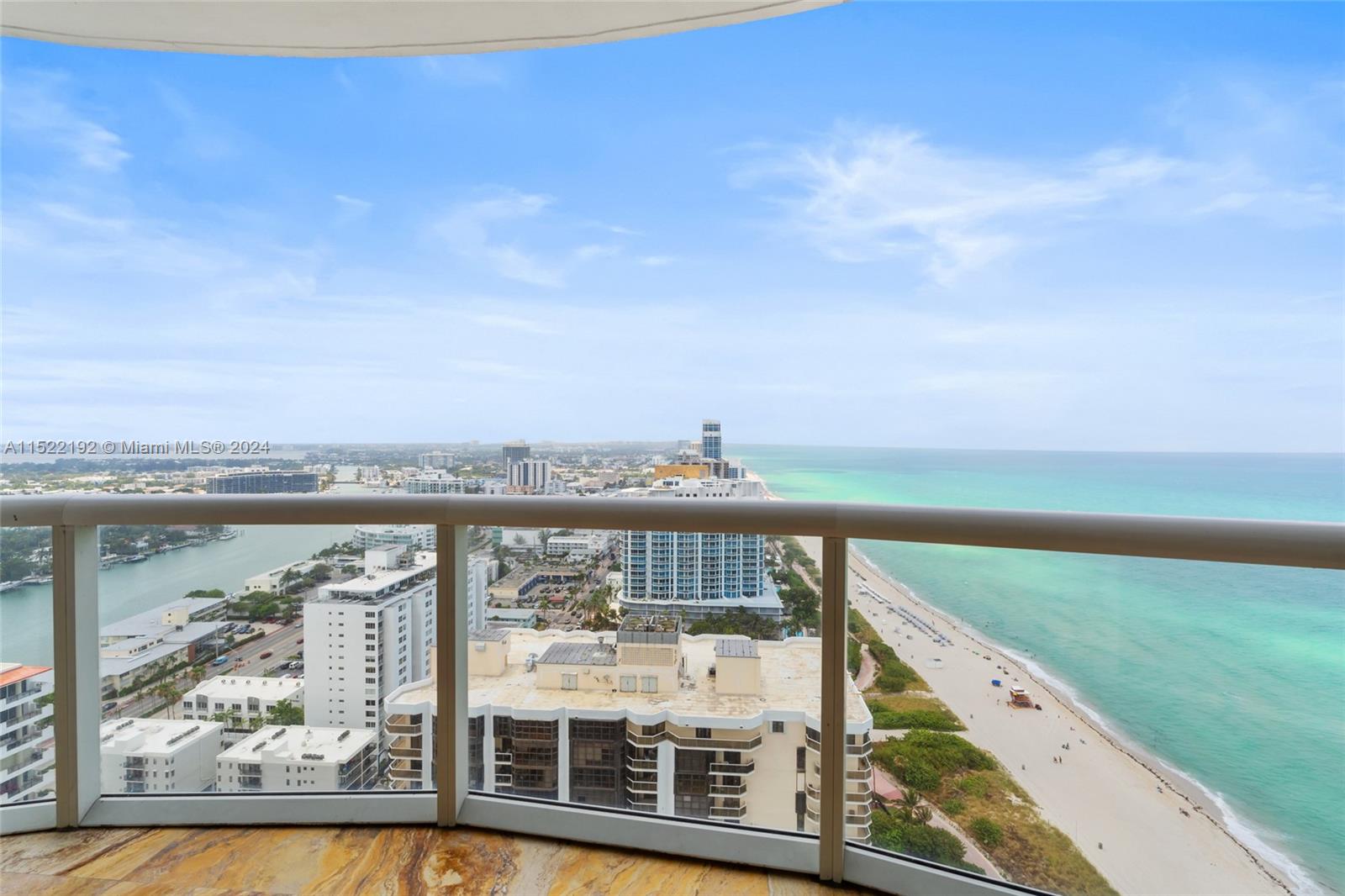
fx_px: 598
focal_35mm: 16
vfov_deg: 73.7
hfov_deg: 96.7
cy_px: 448
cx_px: 672
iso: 250
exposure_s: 1/400
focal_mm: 16
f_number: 9
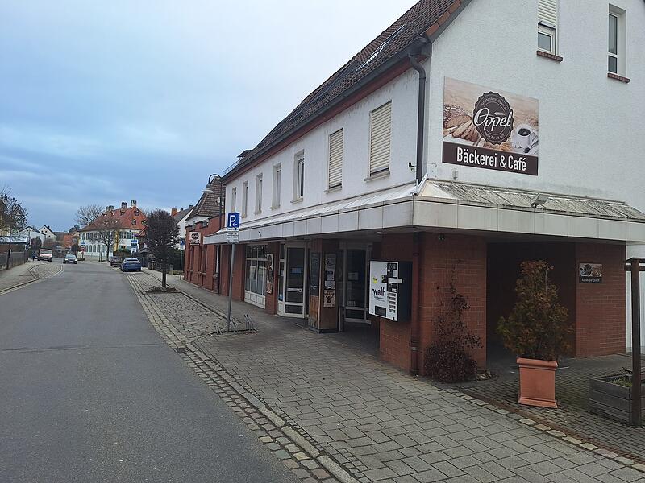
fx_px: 429
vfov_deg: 58.9
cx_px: 322
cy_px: 242
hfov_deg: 73.9
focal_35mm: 23
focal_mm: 5.54
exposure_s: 1/376
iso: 40
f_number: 1.8
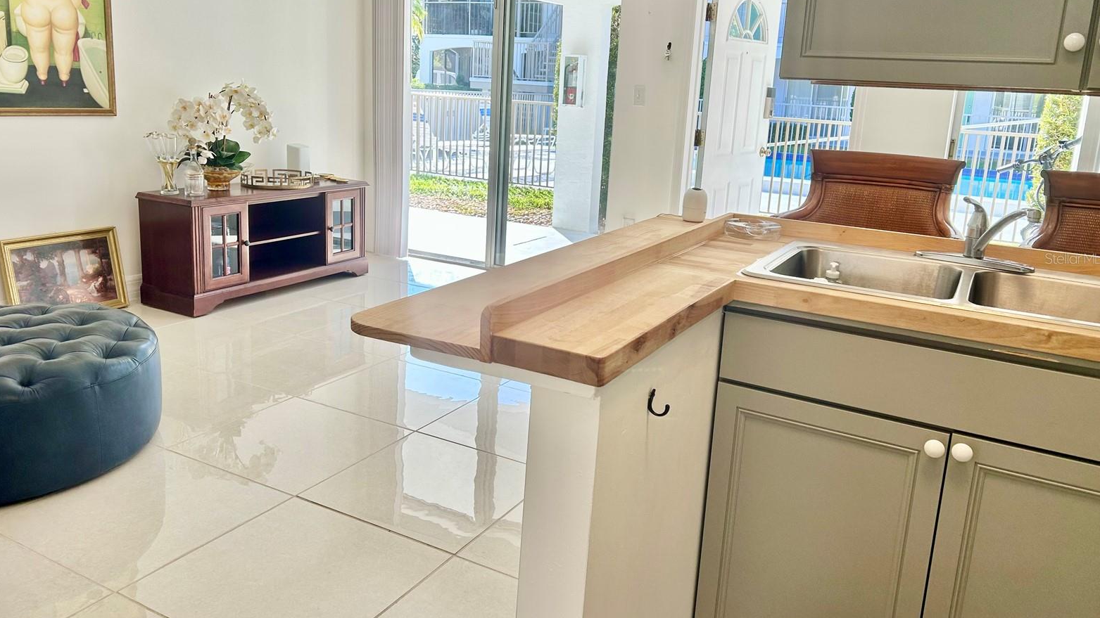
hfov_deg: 66.1
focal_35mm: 29
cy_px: 258
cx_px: 548
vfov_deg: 40.1
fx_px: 846
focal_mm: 5.7
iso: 50
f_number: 1.5
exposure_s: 1/518
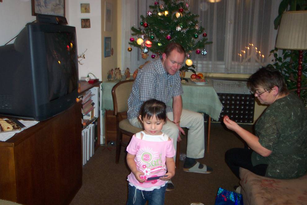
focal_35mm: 38
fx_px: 324
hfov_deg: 50.7
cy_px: 102
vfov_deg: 35.1
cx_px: 154
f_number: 2.8
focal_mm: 8
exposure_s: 1/30
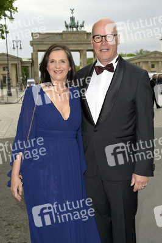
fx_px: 338
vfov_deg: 39.6
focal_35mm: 50
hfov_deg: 26.9
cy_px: 122
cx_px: 81
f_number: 8
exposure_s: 1/250
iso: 500
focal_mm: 50
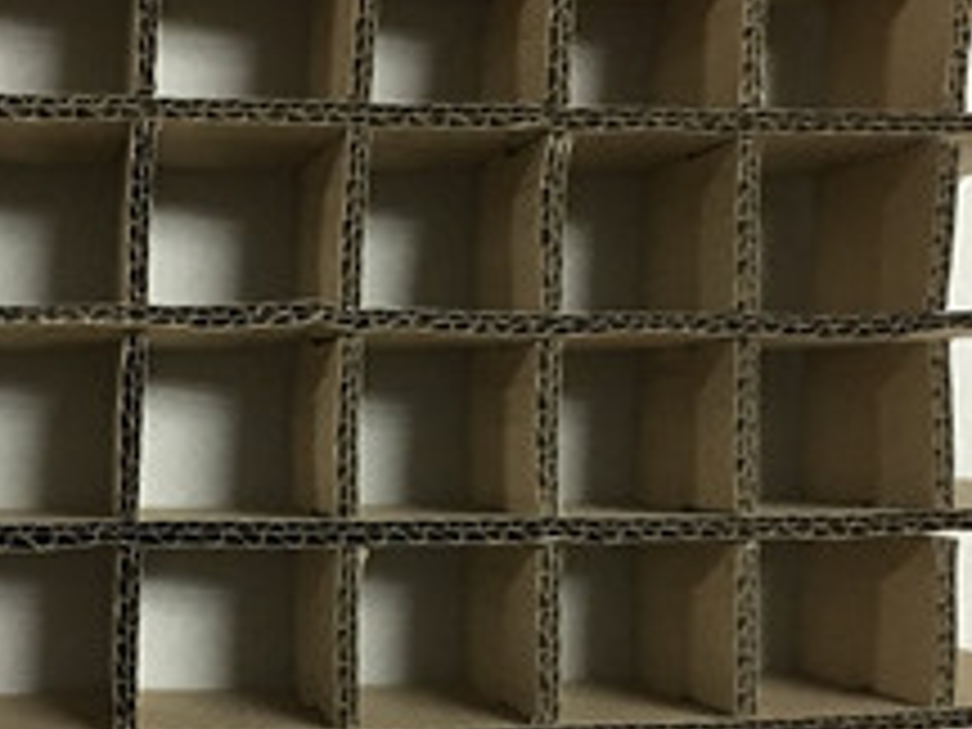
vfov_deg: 21.9
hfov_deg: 28.9
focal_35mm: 67
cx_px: 423
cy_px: 430
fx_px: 1881
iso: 160
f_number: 2.2
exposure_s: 1/8
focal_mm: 4.15
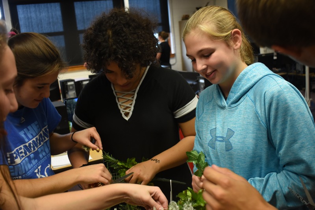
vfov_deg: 35.5
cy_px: 105
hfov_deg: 51.3
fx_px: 328
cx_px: 158
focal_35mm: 38
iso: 800
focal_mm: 25
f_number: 4.5
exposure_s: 1/80
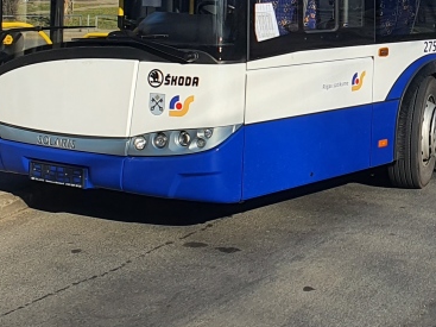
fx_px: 1070
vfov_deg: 16.6
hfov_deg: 21.9
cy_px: -64
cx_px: 472
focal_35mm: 85
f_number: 2.4
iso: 50
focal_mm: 4.3
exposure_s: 1/2160
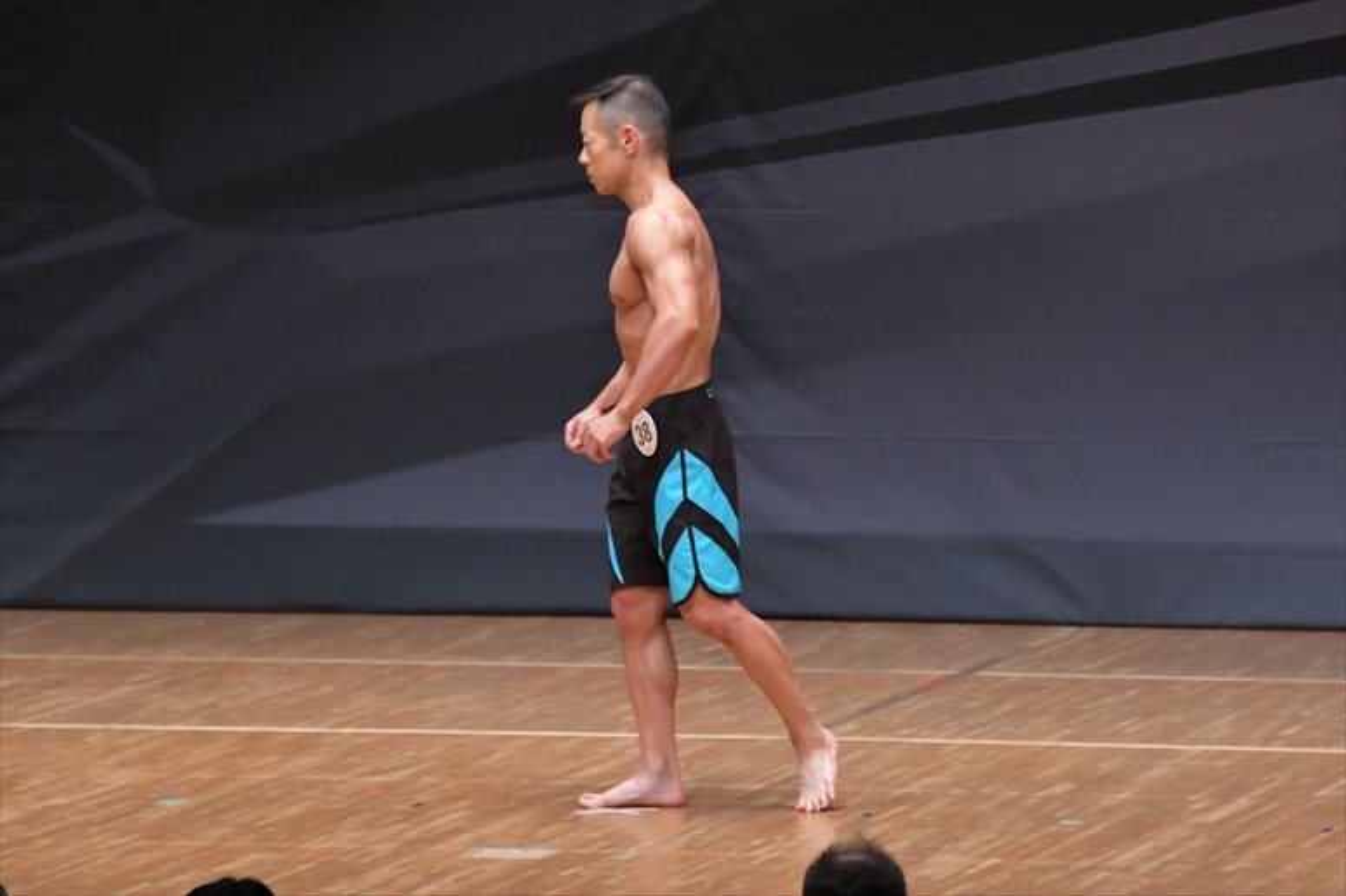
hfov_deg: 6.9
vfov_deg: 4.6
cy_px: 448
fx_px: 11211
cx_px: 673
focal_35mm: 300
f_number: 5.6
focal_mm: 200
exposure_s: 1/400
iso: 6400
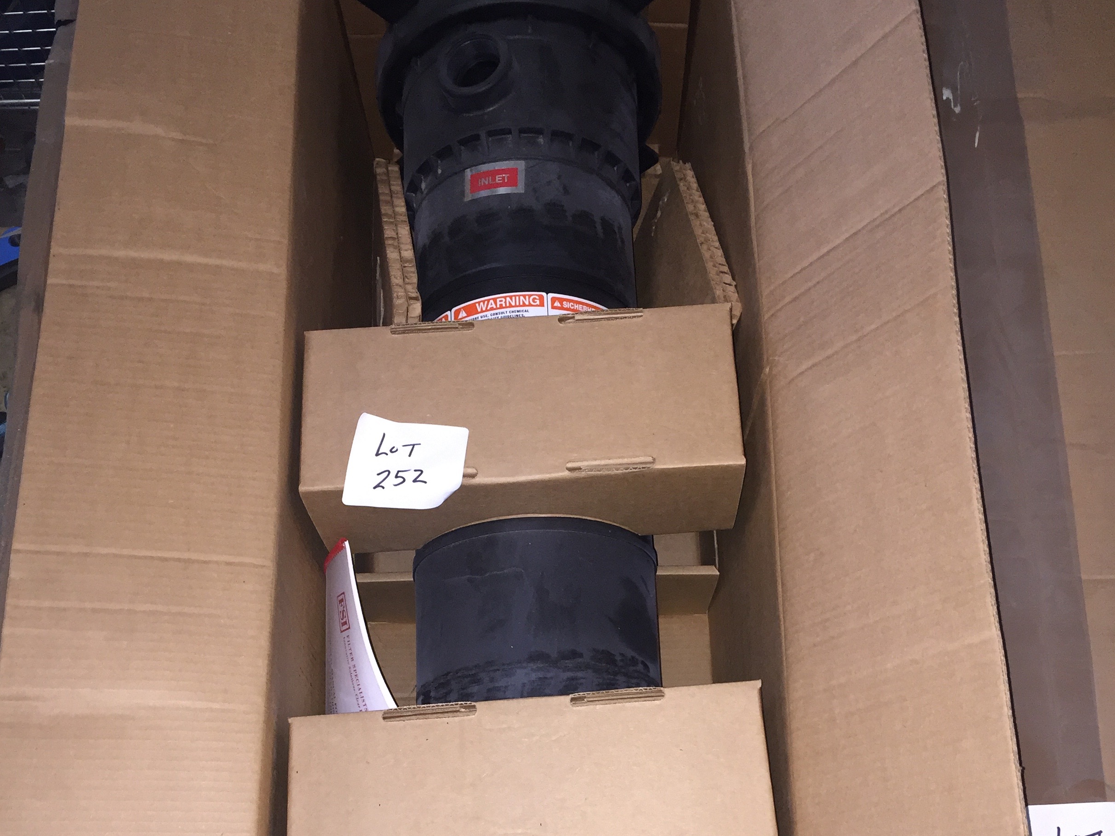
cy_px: 623
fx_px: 1256
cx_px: 555
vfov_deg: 36.0
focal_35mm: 39
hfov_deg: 47.9
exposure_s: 1/16
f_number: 2.2
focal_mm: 4.15
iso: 100
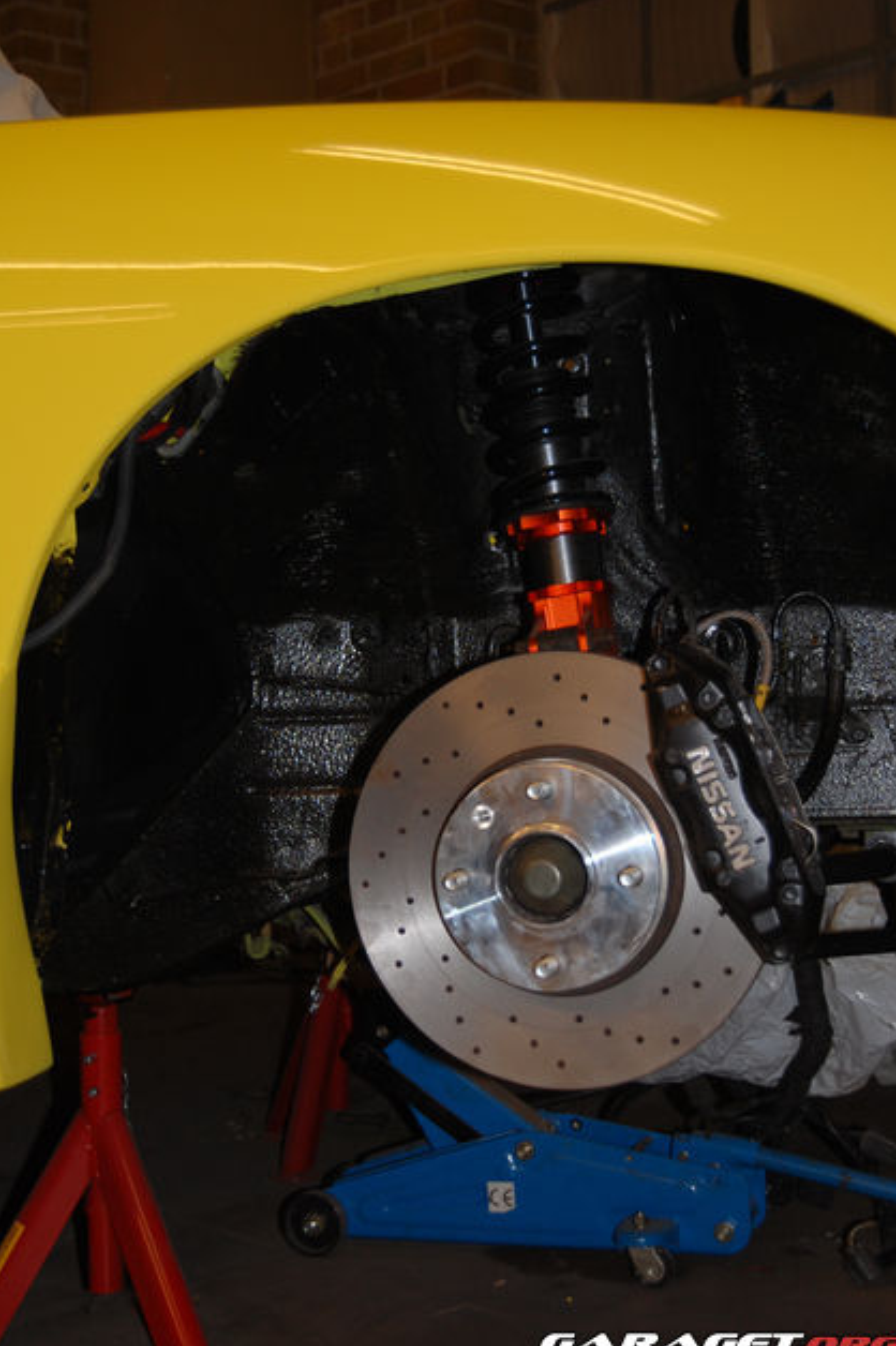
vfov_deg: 37.2
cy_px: 679
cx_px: 450
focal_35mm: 54
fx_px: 2000
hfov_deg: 25.3
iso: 400
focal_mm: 35
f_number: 4.8
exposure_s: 1/60
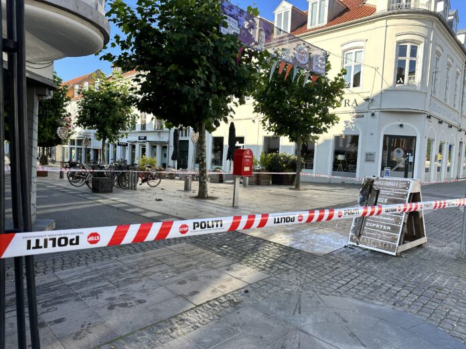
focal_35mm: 24
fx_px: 323
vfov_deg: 56.8
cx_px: 233
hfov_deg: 71.6
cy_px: 174
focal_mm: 6.86
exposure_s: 1/1083
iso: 80
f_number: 1.78
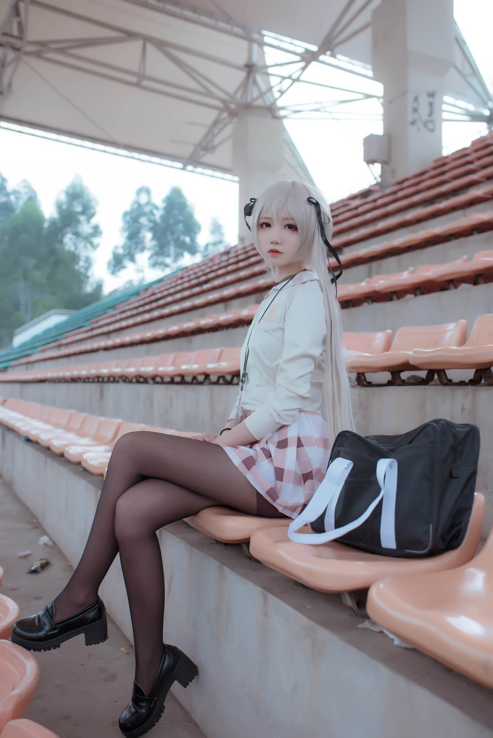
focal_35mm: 35
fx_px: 718
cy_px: 369
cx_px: 246
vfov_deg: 54.4
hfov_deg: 37.9
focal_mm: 35
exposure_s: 1/1000
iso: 100
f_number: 2.8
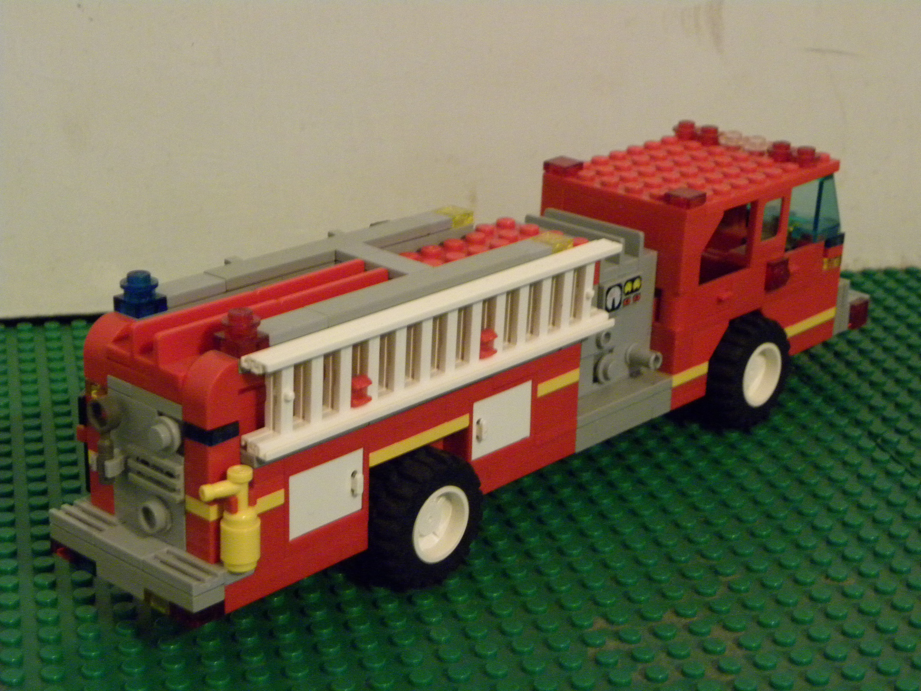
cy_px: 346
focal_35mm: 66
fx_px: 1756
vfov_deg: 22.3
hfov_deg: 29.4
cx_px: 460
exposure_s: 1/9.6
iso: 460
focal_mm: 11.8
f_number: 3.5
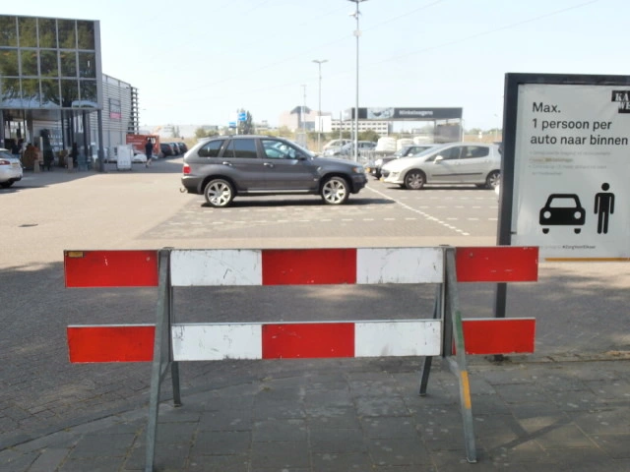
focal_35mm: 38
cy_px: 236
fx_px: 692
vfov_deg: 37.7
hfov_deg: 49.0
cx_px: 315
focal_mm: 6.67
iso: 100
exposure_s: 1/320
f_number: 3.9
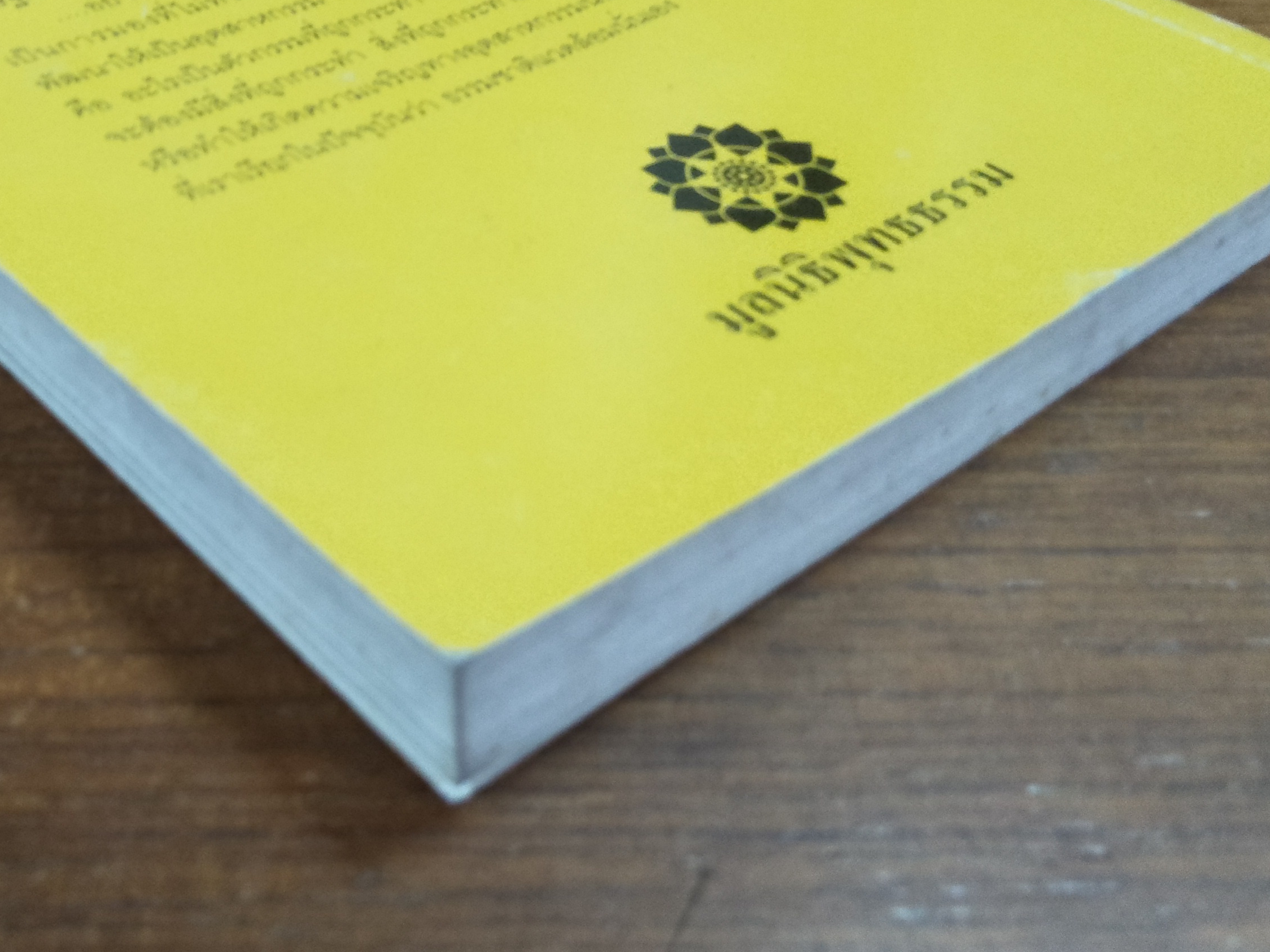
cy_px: 268
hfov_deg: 48.6
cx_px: 351
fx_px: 1357
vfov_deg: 37.9
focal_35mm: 37
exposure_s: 1/33
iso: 250
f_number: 2.2
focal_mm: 3.46
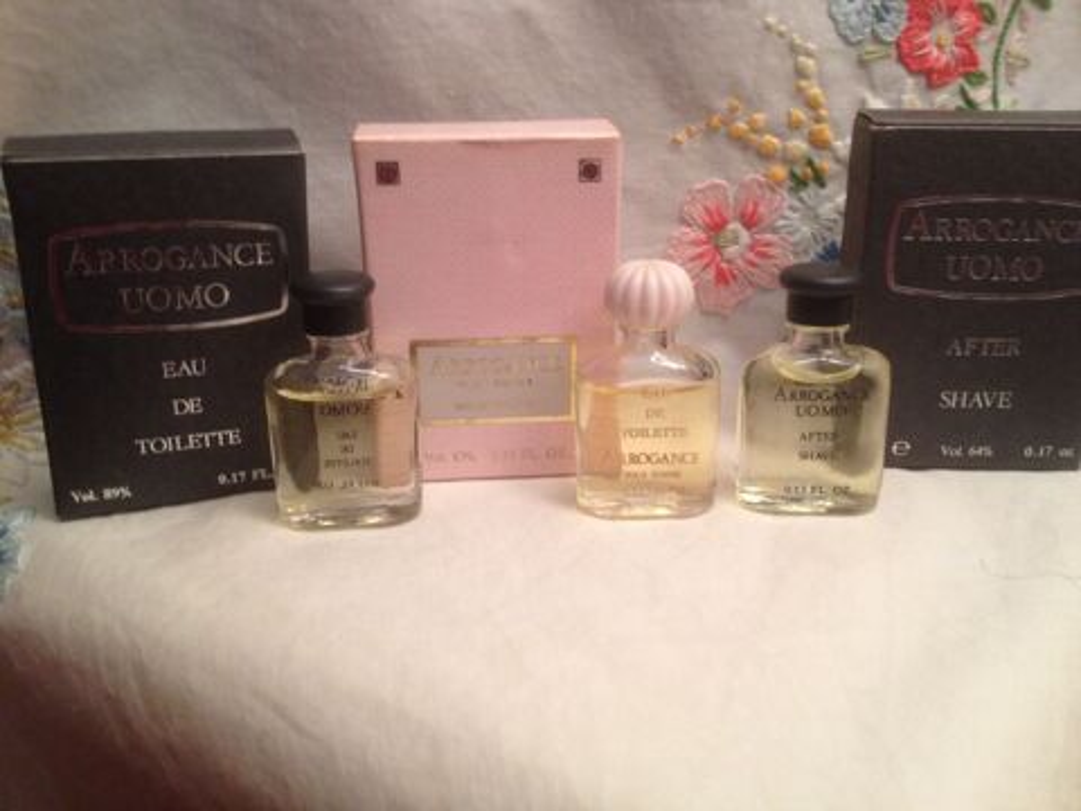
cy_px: 406
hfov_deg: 52.6
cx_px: 540
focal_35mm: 35
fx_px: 1093
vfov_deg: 40.7
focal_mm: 4.28
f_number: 2.4
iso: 160
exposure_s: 1/20
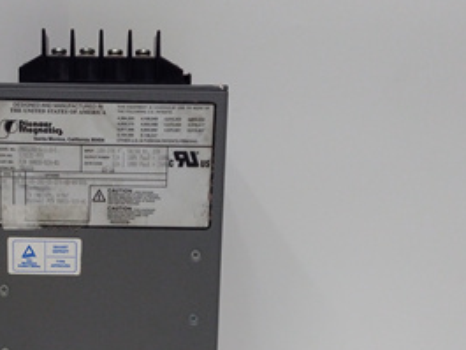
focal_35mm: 51
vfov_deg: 27.6
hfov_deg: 36.6
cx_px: 114
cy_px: 309
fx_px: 687
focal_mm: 3.79
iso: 238
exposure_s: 1/33
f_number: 2
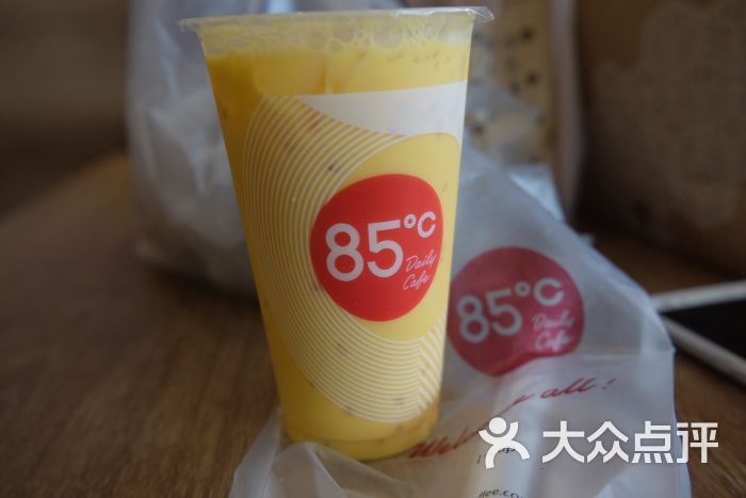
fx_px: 560
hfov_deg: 67.4
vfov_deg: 47.9
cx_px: 373
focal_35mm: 27
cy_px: 249
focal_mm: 18
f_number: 2.8
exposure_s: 1/110
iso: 640
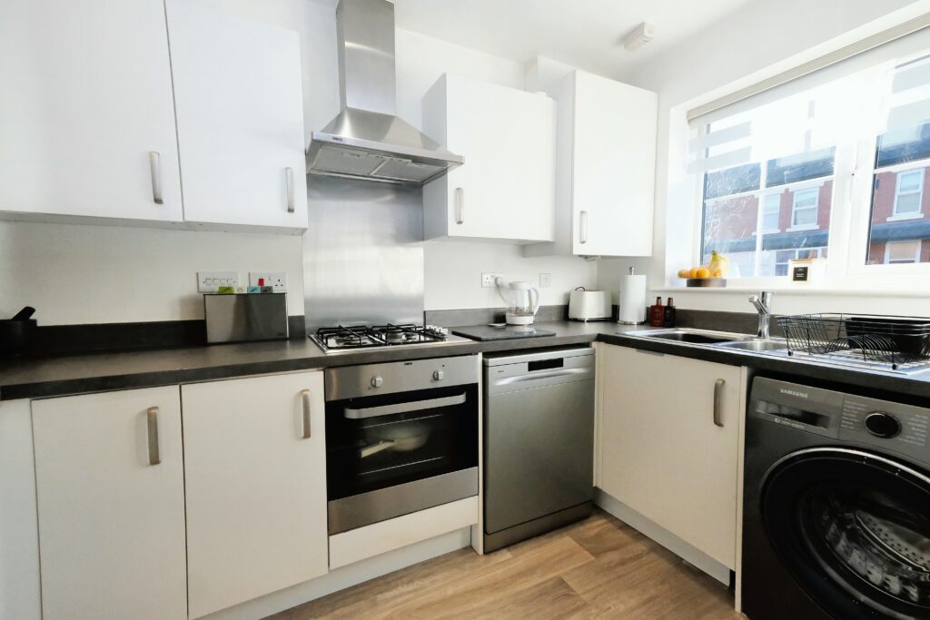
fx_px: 388
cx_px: 465
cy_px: 310
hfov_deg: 100.4
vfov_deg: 77.3
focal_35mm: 15
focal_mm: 10
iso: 4000
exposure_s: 1/1100
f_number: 5.6
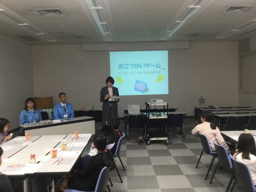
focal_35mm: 31
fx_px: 229
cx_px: 128
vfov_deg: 45.4
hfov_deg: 58.4
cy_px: 96
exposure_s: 1/33
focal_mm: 3.3
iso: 50
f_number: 2.4
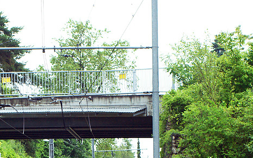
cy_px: 175
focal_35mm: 167
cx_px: 57
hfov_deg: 12.5
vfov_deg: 7.8
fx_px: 1151
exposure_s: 1/320
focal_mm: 50
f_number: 5
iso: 400
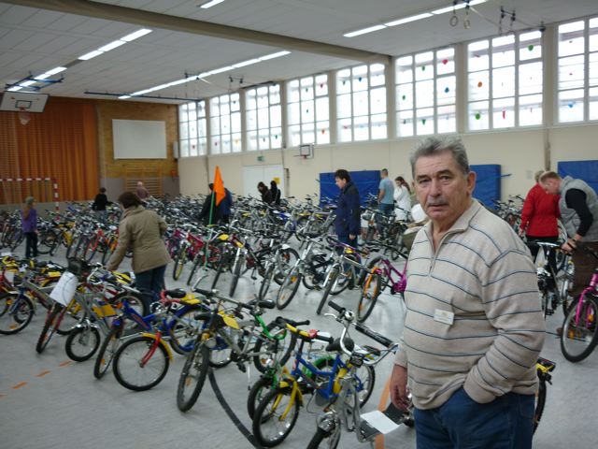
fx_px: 570
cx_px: 299
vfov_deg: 42.9
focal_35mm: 33
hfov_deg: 55.4
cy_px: 224
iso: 100
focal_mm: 5.5
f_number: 2.8
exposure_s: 1/30
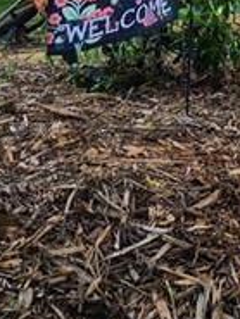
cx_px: 478
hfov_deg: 12.2
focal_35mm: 108
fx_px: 997
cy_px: -166
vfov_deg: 16.5
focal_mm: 5.4
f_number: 1.8
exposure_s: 1/149
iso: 40
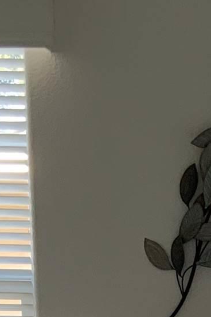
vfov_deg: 11.1
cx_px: 267
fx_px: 1477
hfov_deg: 8.1
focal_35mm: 168
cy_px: 624
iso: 40
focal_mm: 3
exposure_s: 1/60
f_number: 1.8
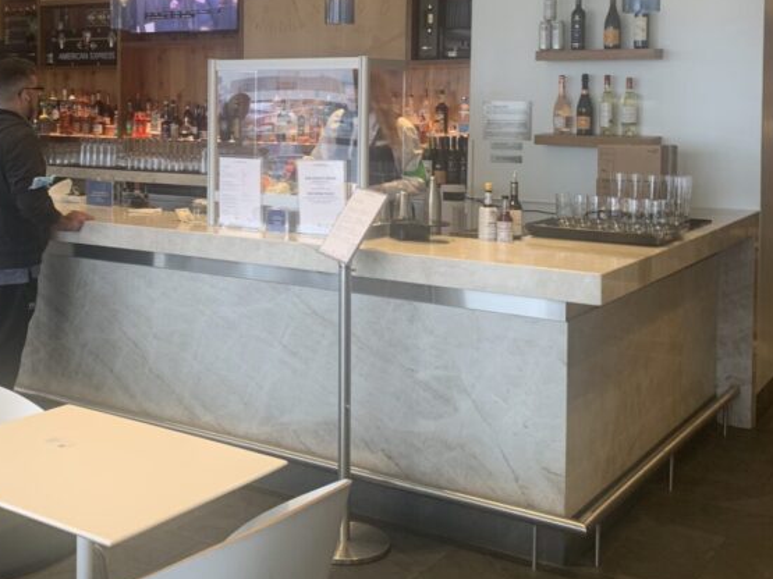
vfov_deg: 29.8
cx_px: 269
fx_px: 1072
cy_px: 149
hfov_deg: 39.3
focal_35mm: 48
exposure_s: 1/60
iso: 64
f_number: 1.8
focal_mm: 4.25
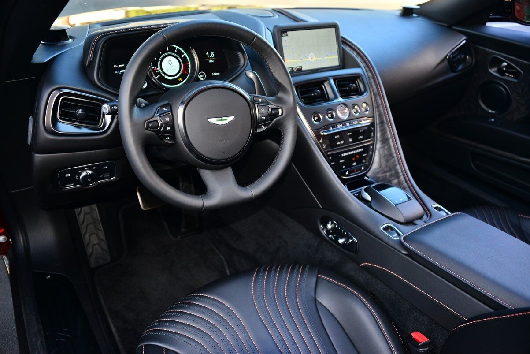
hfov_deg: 58.7
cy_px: 177
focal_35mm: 32
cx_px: 265
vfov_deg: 41.1
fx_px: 471
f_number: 3.5
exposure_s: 1/160
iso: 640
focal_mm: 32
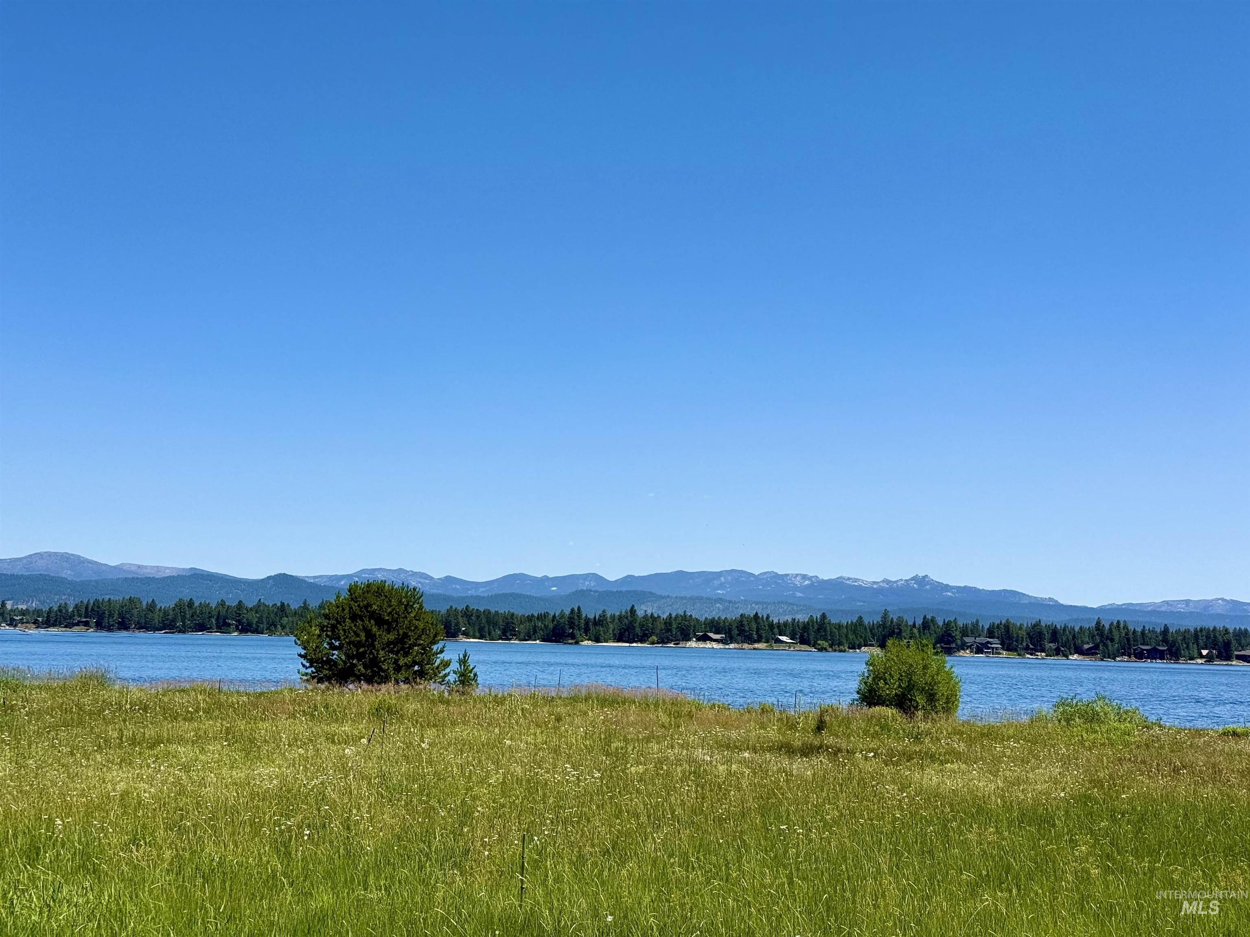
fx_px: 1733
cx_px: 625
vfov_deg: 30.3
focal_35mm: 48
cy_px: 468
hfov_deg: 39.7
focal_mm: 6.76
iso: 64
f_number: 1.78
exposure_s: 1/6536
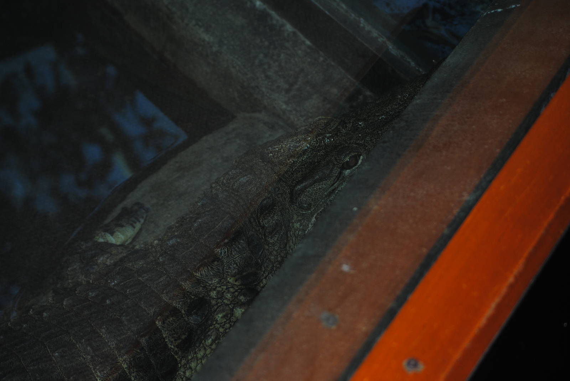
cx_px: 285
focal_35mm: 82
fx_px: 1308
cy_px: 190
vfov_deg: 16.6
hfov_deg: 24.6
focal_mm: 55
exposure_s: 1/60
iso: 200
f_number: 4
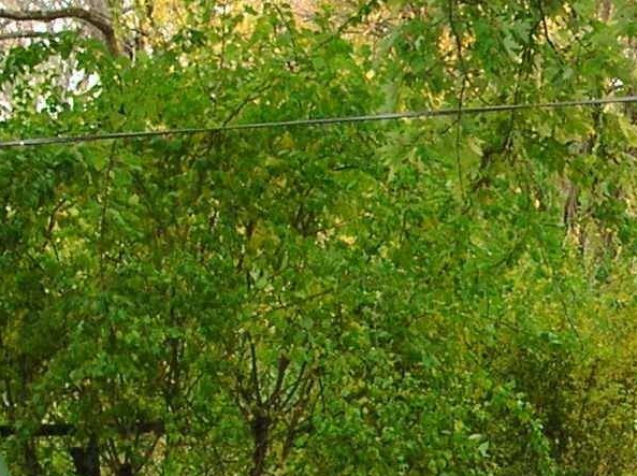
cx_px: 1072
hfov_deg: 13.1
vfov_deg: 10.6
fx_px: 2554
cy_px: 421
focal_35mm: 139
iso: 50
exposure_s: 1/145
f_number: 3.7
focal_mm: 6
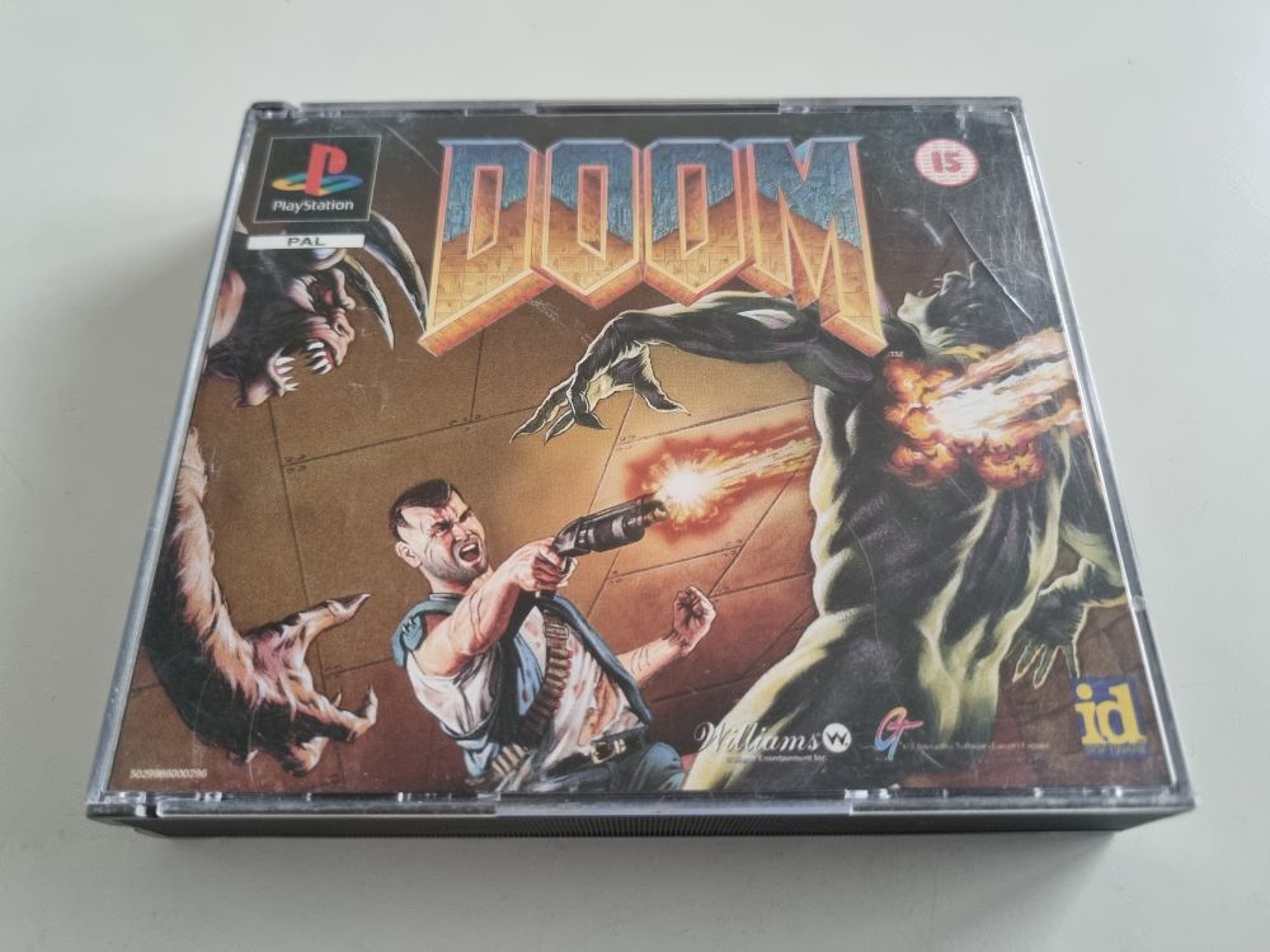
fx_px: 954
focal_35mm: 26
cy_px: 476
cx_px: 635
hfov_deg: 67.3
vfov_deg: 53.1
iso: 500
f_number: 1.8
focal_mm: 5.4
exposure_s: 1/50
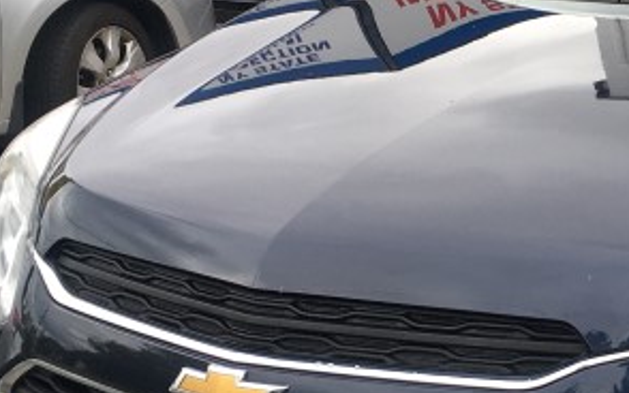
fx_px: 1835
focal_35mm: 107
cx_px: 644
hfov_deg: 18.9
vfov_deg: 12.2
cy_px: 252
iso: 25
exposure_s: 1/124
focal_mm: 4.15
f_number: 2.2
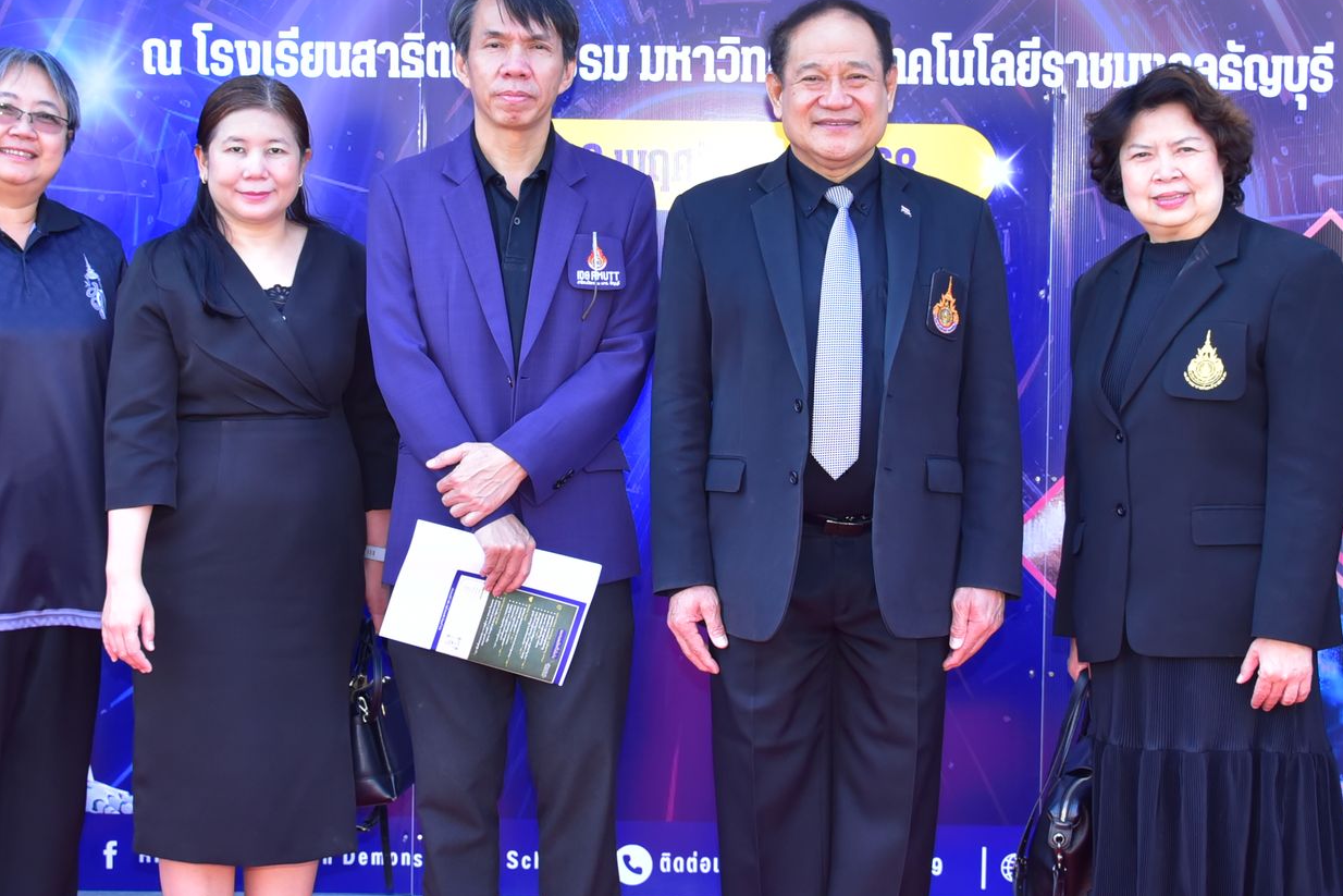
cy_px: 303
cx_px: 680
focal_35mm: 77
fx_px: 2873
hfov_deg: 26.3
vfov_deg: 17.7
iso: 640
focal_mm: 38
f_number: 5.6
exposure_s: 1/200
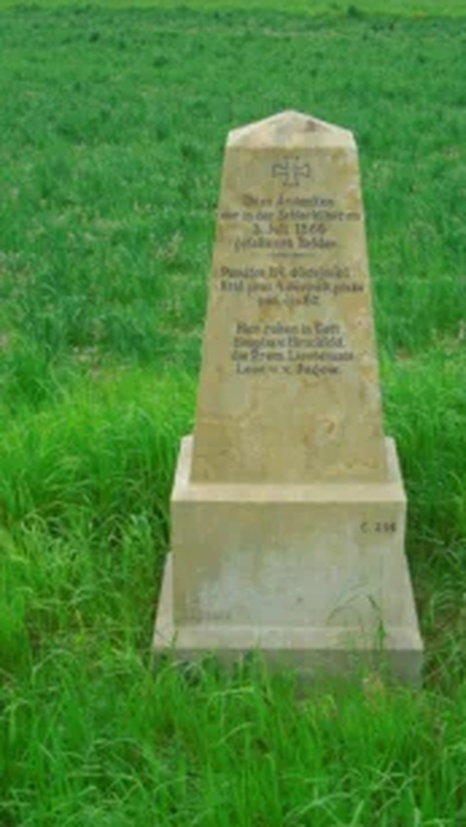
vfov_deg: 34.8
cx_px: 294
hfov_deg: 20.0
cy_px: 361
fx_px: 1316
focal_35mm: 60
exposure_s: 1/500
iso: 800
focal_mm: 8.7
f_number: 8
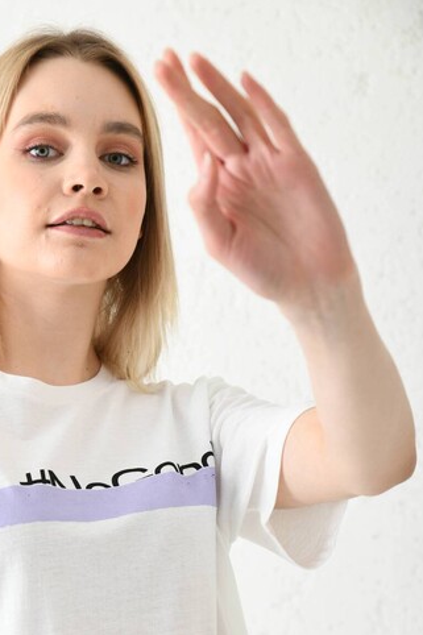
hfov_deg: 12.5
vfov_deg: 18.6
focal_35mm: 109
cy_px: 470
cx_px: 98
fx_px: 1922
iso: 100
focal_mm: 70
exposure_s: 1/160
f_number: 5.6
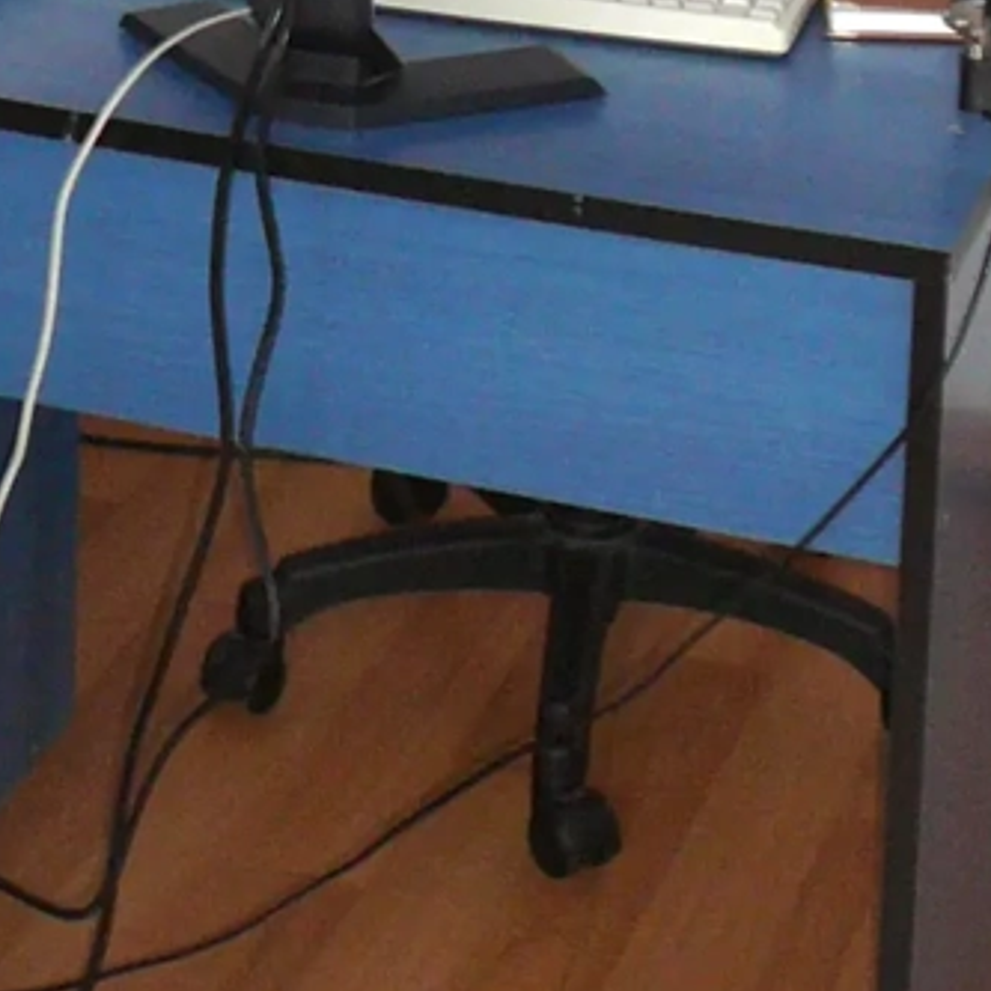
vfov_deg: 12.6
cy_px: -882
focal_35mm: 124
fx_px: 4016
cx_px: 268
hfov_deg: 14.0
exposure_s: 1/8
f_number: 2.8
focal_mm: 5.2
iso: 100
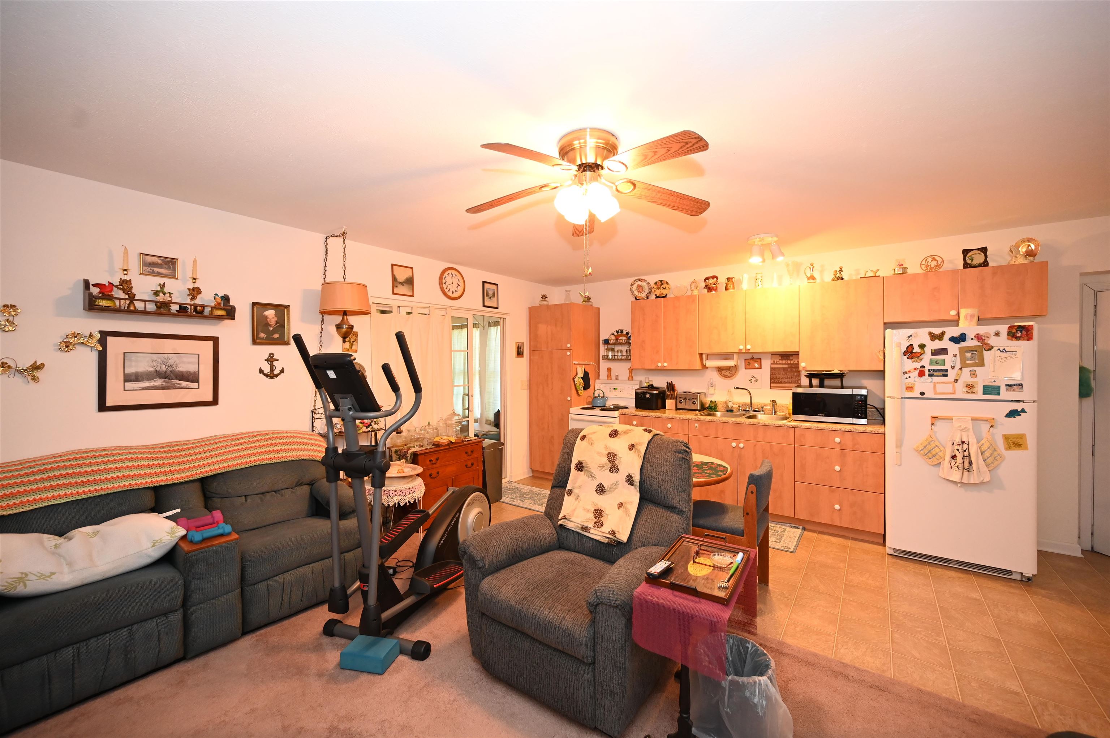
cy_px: 369
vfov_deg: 81.1
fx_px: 431
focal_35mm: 14
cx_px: 555
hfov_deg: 104.3
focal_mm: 14
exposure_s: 1/60
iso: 2000
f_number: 4
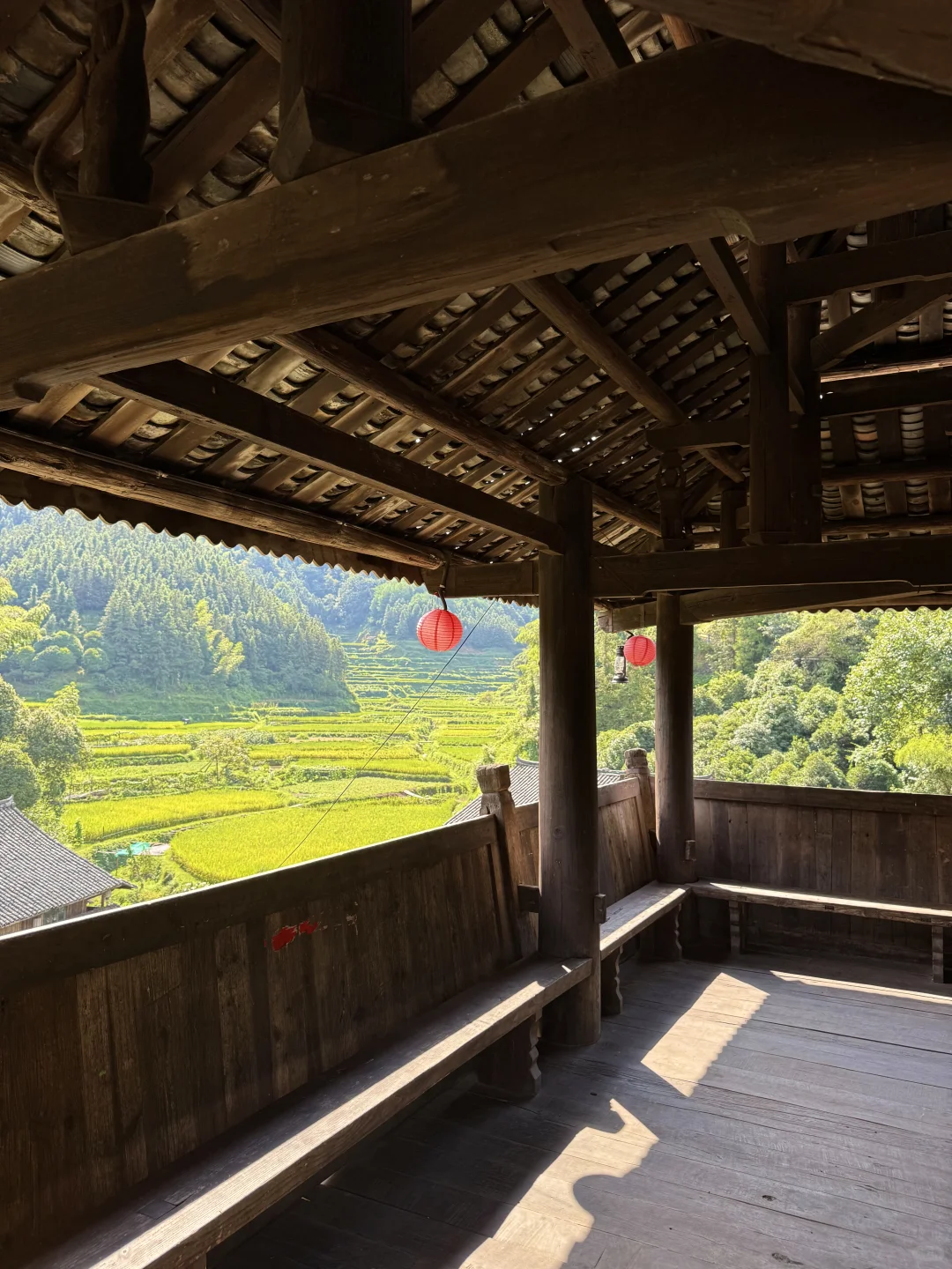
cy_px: 634
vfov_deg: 71.6
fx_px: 880
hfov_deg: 56.8
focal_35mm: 24
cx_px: 476
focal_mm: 6.76
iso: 80
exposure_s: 1/459
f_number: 1.78
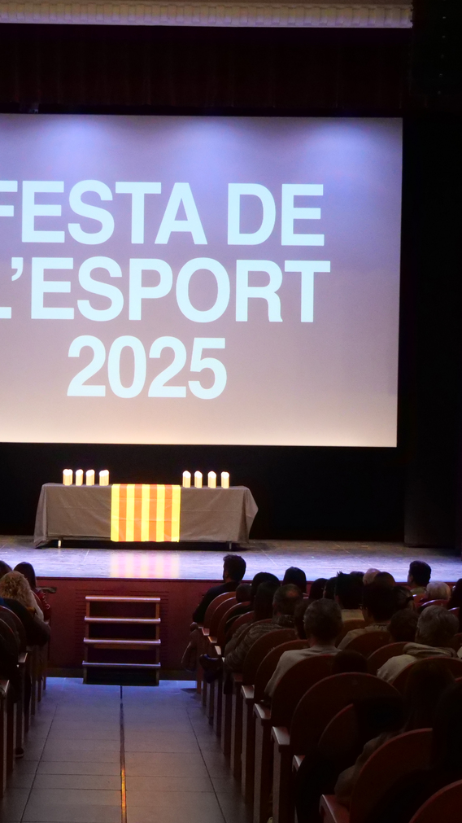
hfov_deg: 17.4
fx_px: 1504
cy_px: 435
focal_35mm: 69
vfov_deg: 30.6
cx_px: 142
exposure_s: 1/60
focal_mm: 20
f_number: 4.1
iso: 3200
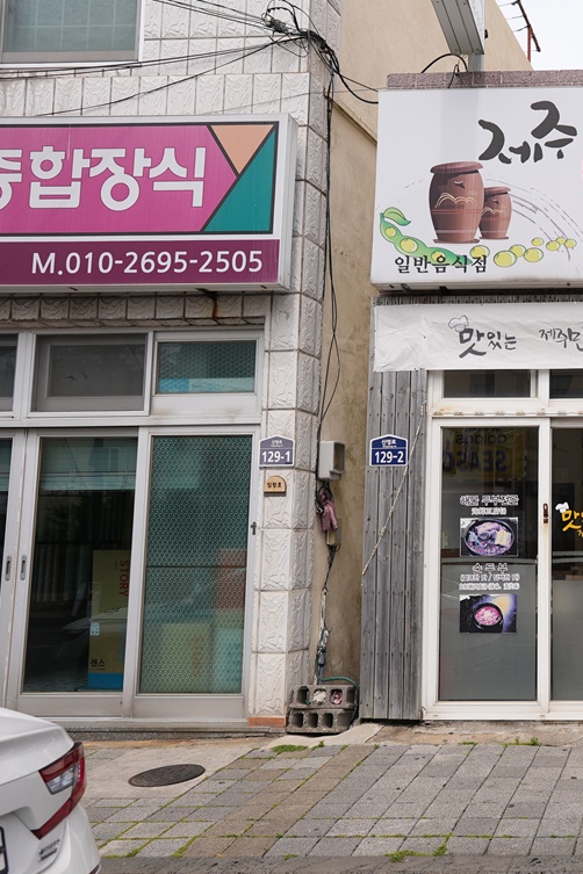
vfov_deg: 51.9
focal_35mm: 37
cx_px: 639
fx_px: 899
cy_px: 440
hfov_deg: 31.9
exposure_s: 1/1250
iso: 100
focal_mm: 24
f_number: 2.8
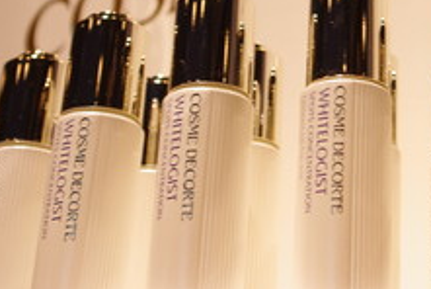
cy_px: 34
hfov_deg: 16.2
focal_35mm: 124
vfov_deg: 11.0
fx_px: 1487
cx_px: 427
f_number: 5.6
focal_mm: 37.5
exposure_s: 1/8
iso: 100
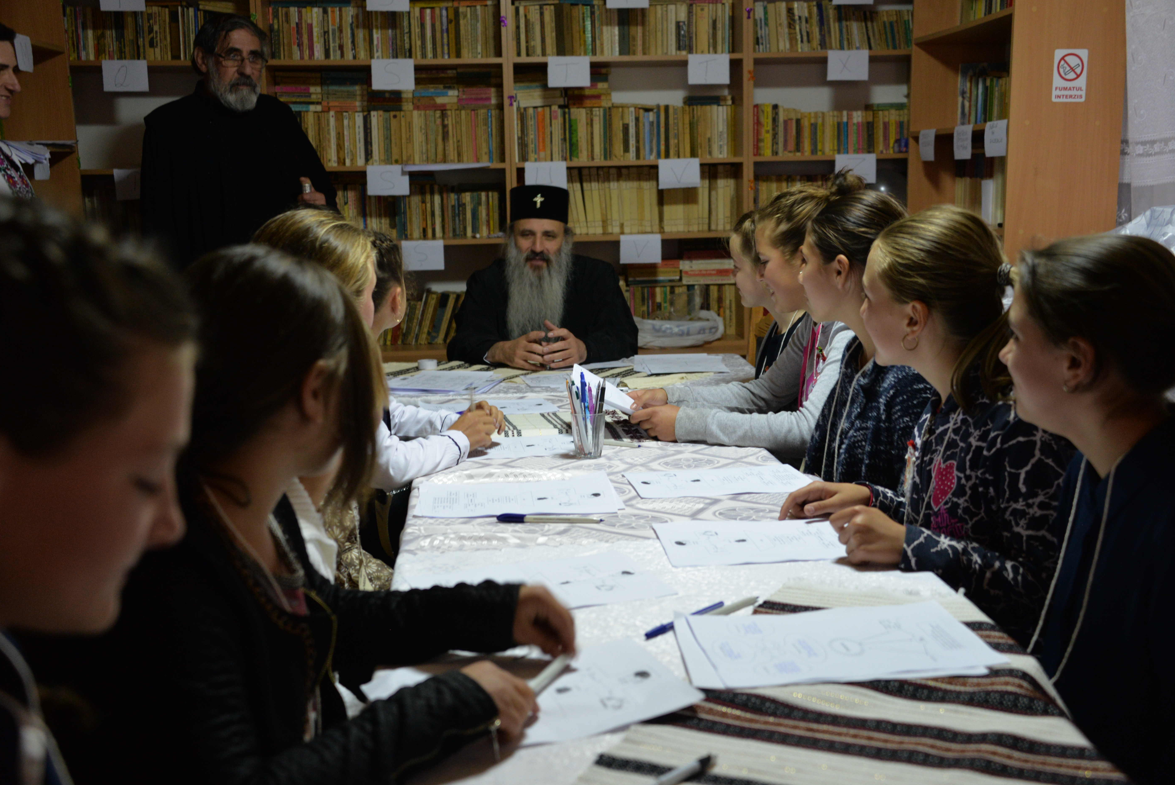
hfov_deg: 45.4
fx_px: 1404
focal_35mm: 43
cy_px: 396
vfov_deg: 31.2
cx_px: 610
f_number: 4
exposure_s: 1/15
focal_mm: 40
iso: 1600
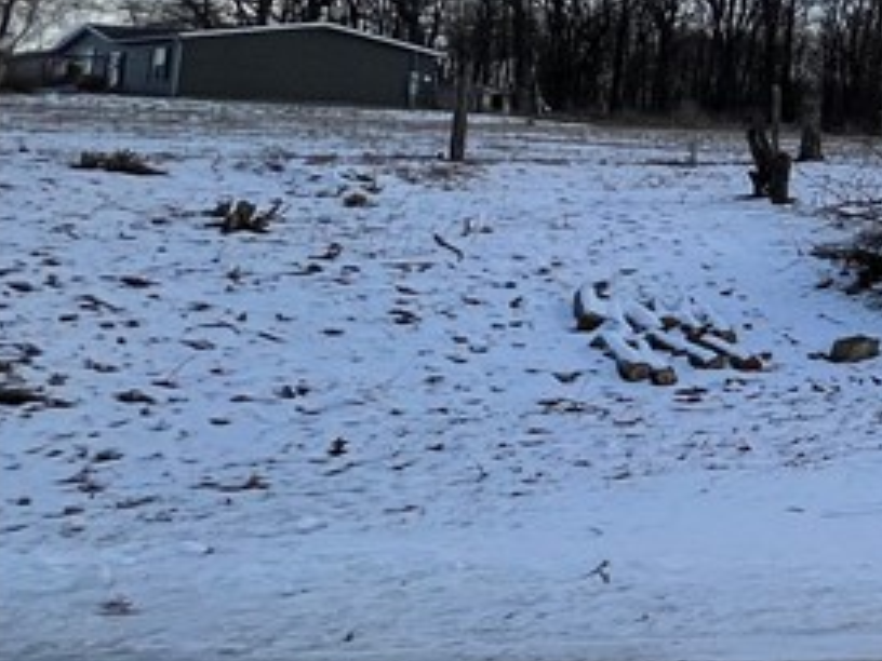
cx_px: 1651
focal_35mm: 49
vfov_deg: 28.3
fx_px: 1248
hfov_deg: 21.3
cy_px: 39
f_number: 1.8
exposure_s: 1/779
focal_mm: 1.57
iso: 32
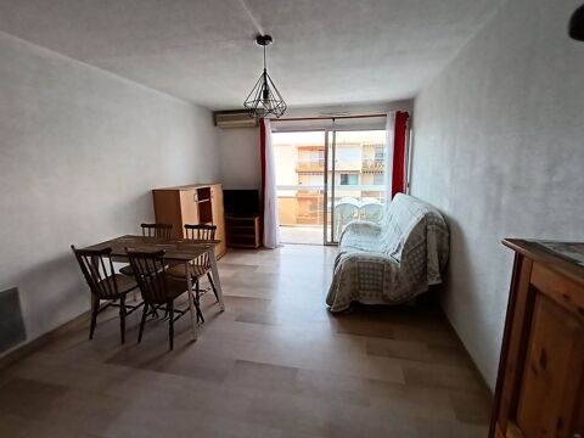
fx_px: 287
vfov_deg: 74.7
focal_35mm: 17
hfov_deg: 91.0
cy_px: 219
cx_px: 292
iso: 163
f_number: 2.2
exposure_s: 1/100
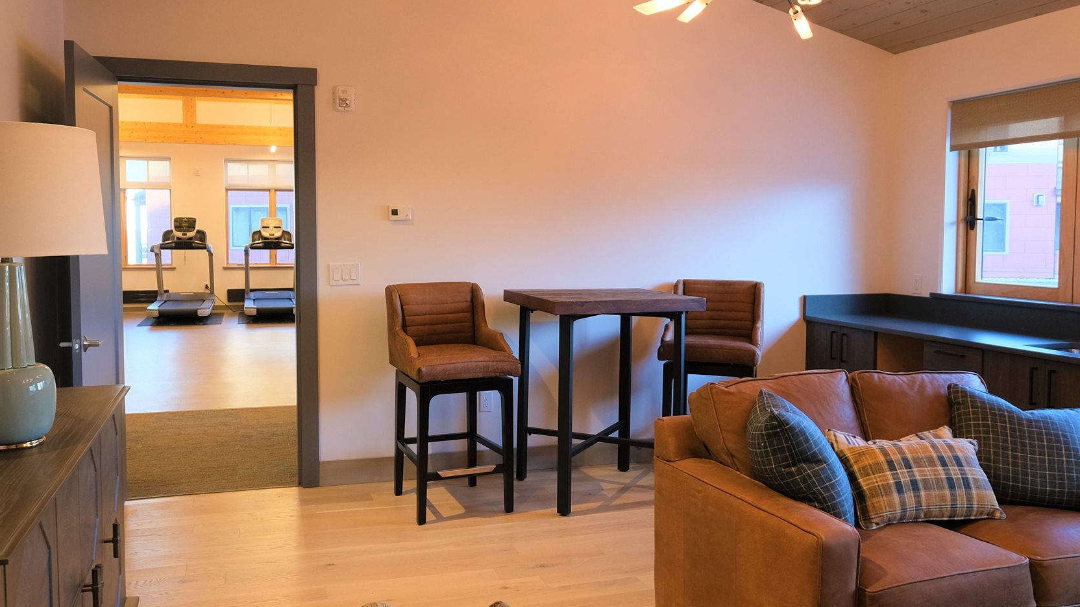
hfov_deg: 66.0
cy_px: 307
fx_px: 830
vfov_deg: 40.2
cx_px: 497
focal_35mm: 29
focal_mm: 10
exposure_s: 1/20
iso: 320
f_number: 4
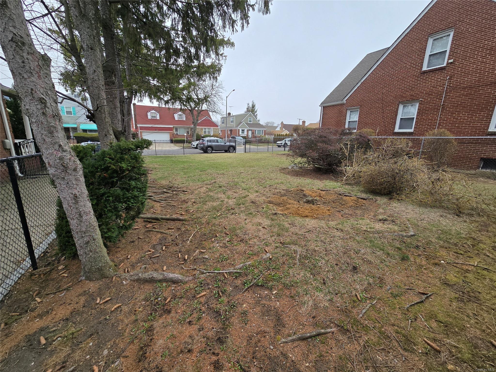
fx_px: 186
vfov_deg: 89.9
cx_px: 248
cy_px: 186
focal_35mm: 13
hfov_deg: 106.2
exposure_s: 1/767
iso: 50
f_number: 2.2
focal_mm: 2.2
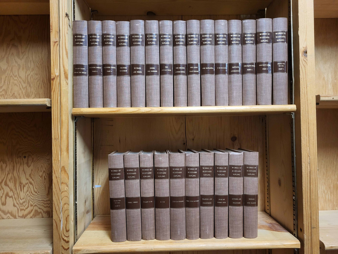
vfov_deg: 53.1
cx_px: 169
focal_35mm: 26
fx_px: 254
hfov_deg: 67.3
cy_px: 127
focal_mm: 5.4
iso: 640
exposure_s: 1/40
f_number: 1.8
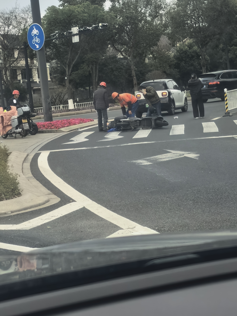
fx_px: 840
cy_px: 158
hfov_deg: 16.1
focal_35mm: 92
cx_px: 118
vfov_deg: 21.3
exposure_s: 1/510
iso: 64
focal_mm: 6.98
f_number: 1.4
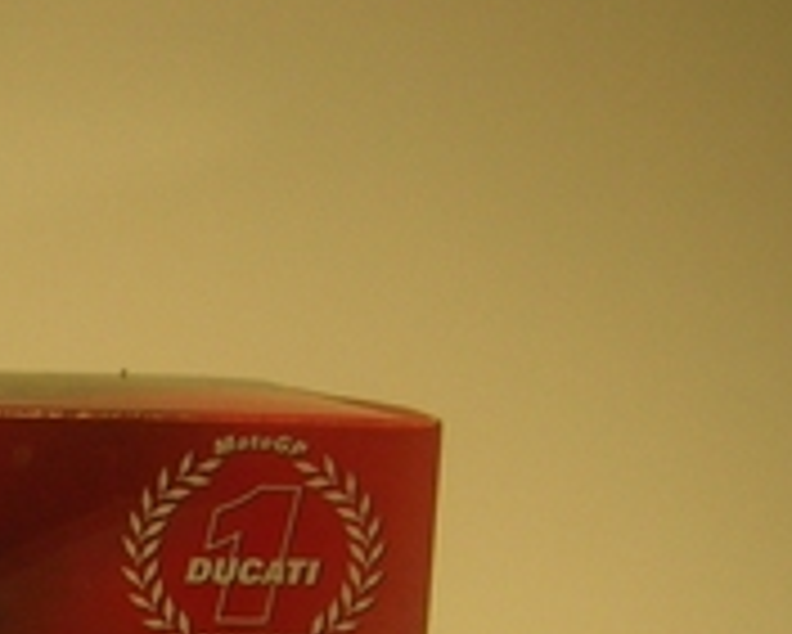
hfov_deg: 13.1
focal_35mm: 136
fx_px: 3190
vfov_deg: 10.7
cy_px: 1099
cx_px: -504
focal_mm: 5.8
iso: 50
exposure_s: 1/40.6
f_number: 3
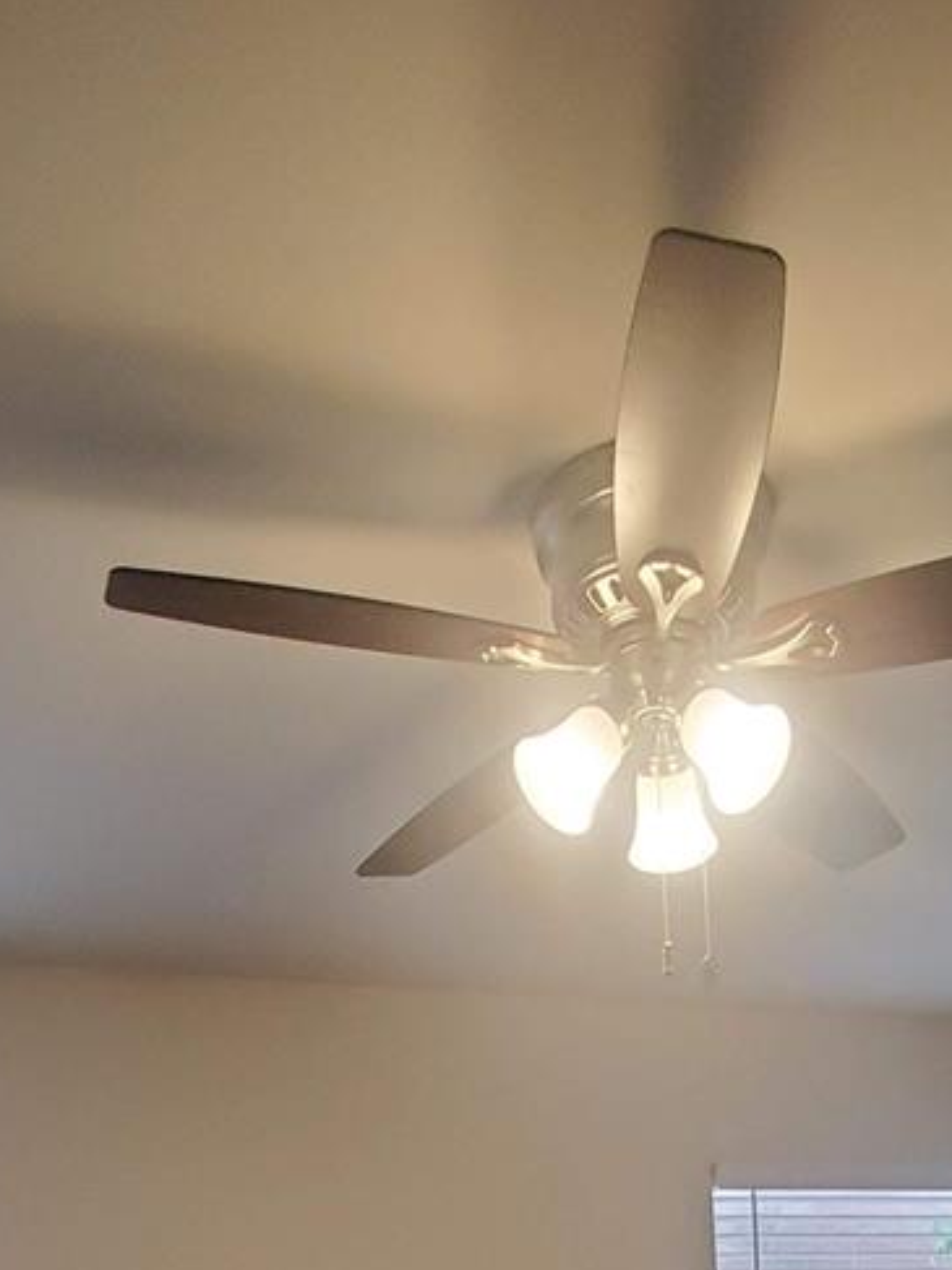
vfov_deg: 30.9
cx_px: 558
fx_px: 1504
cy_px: 1789
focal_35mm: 41
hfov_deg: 35.0
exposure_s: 1/59
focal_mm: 1.8
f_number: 2.2
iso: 200
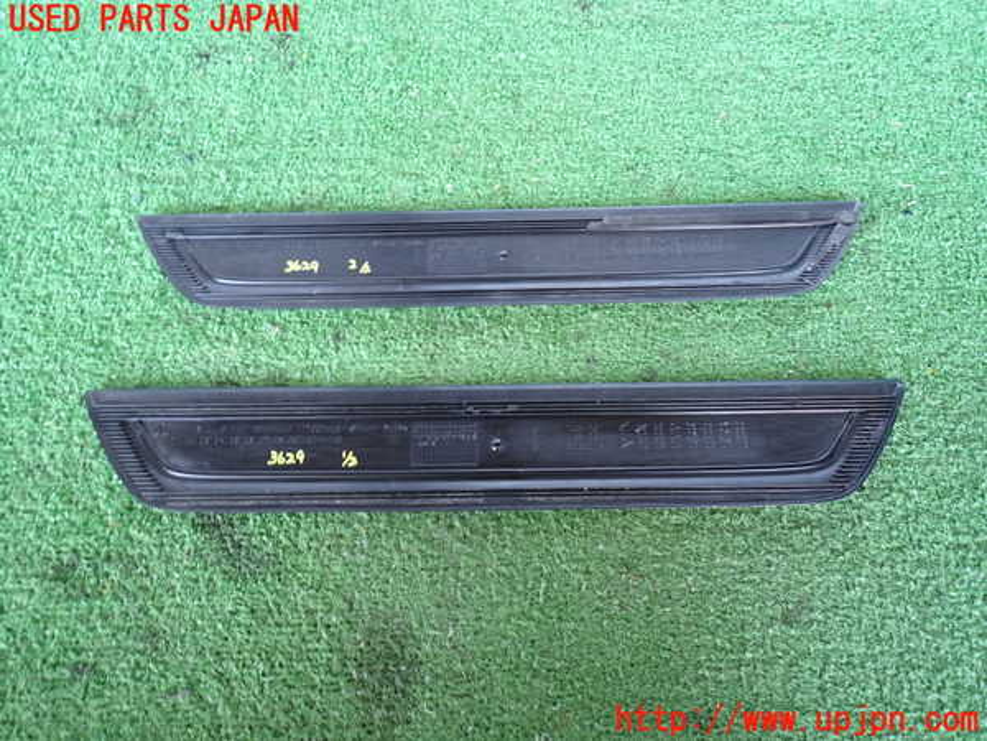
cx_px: 494
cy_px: 370
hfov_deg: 69.4
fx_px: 713
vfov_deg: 54.9
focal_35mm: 25
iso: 320
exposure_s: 1/30
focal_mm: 4.5
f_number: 2
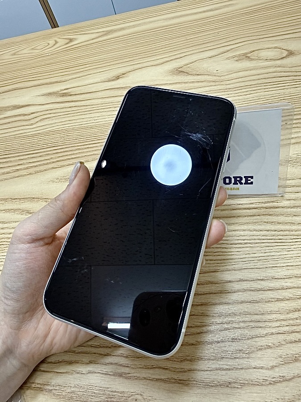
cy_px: 201
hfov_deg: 56.8
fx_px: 278
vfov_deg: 71.6
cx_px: 150
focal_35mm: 24
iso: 160
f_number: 2.2
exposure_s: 1/120
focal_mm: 2.22
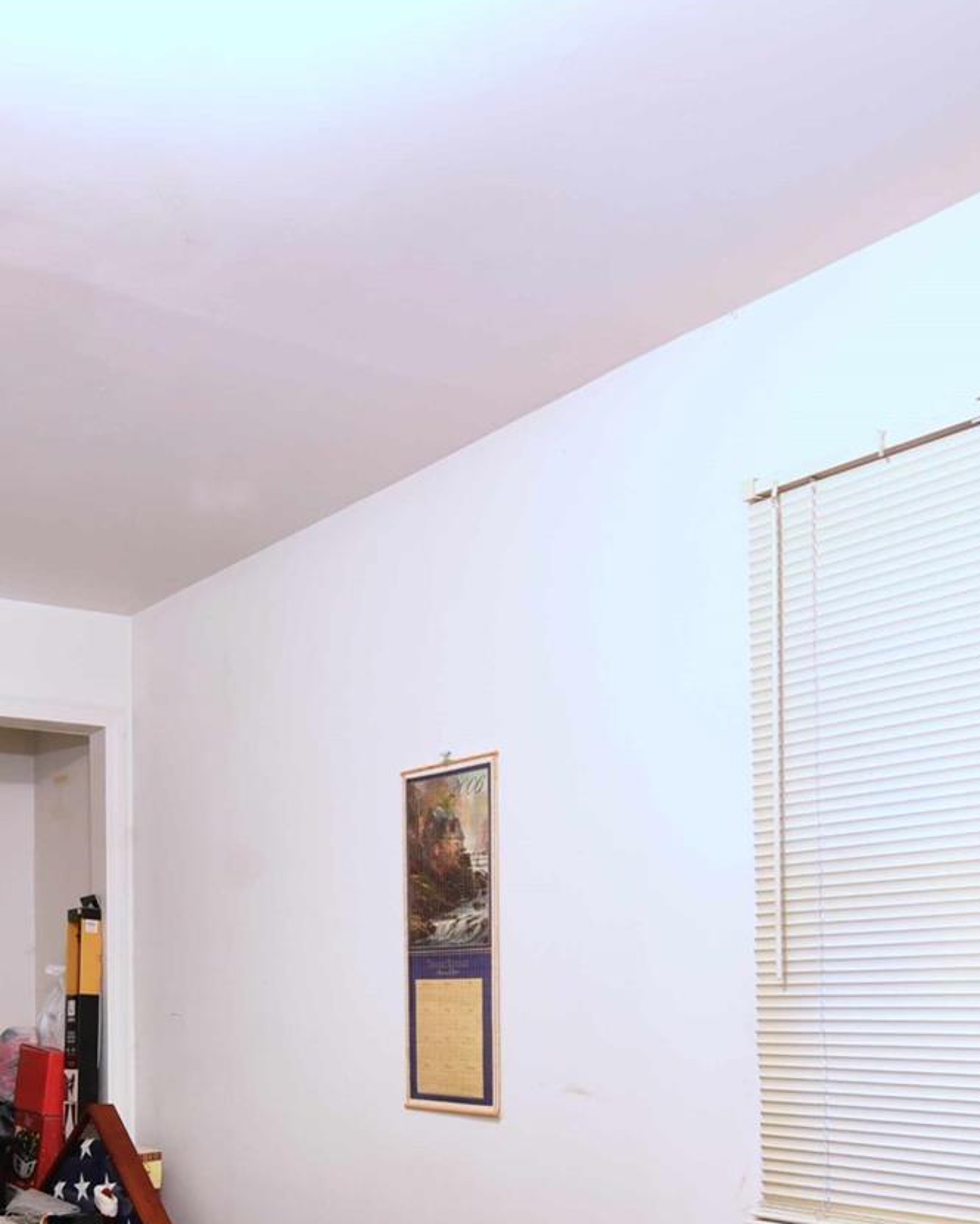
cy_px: 992
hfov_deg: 38.1
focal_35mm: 38
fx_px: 1383
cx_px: 259
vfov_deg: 45.2
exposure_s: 1/2.5
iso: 320
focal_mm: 11
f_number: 9
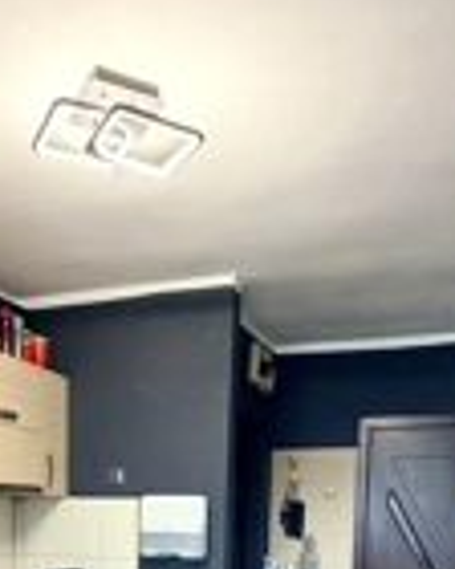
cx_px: 150
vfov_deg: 40.3
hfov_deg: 37.8
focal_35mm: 39
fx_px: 656
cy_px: 585
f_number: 2.2
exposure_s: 1/50
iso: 320
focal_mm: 2.22
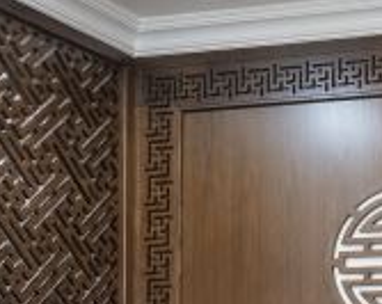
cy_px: 501
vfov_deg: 15.3
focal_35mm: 90
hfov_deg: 18.2
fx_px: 1016
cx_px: 622
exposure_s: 1/80
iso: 1600
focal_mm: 16
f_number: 4
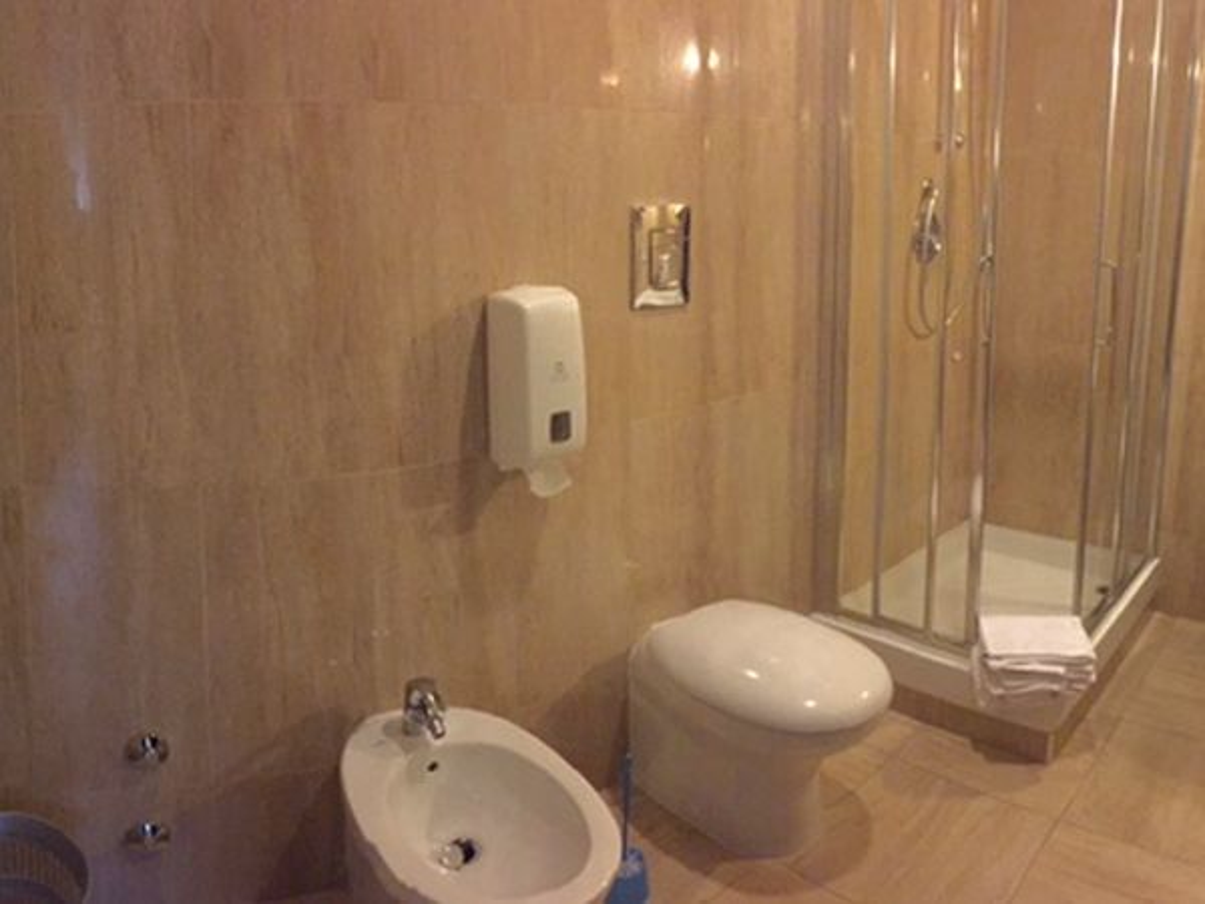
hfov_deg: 61.7
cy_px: 452
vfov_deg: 48.2
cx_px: 602
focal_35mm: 29
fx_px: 1010
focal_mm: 4.15
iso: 1000
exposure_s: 1/120
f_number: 2.2
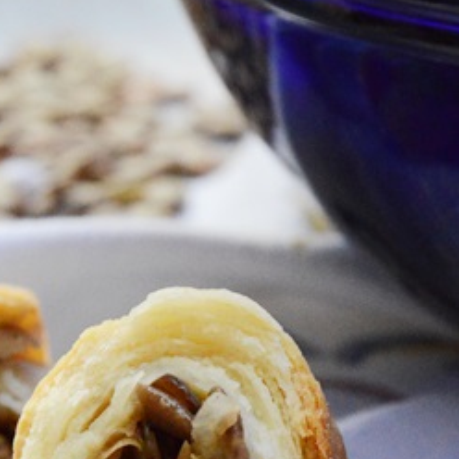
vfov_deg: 4.6
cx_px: 167
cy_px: 304
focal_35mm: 377
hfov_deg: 4.6
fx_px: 5659
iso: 4000
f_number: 9
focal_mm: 105
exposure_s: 1/160
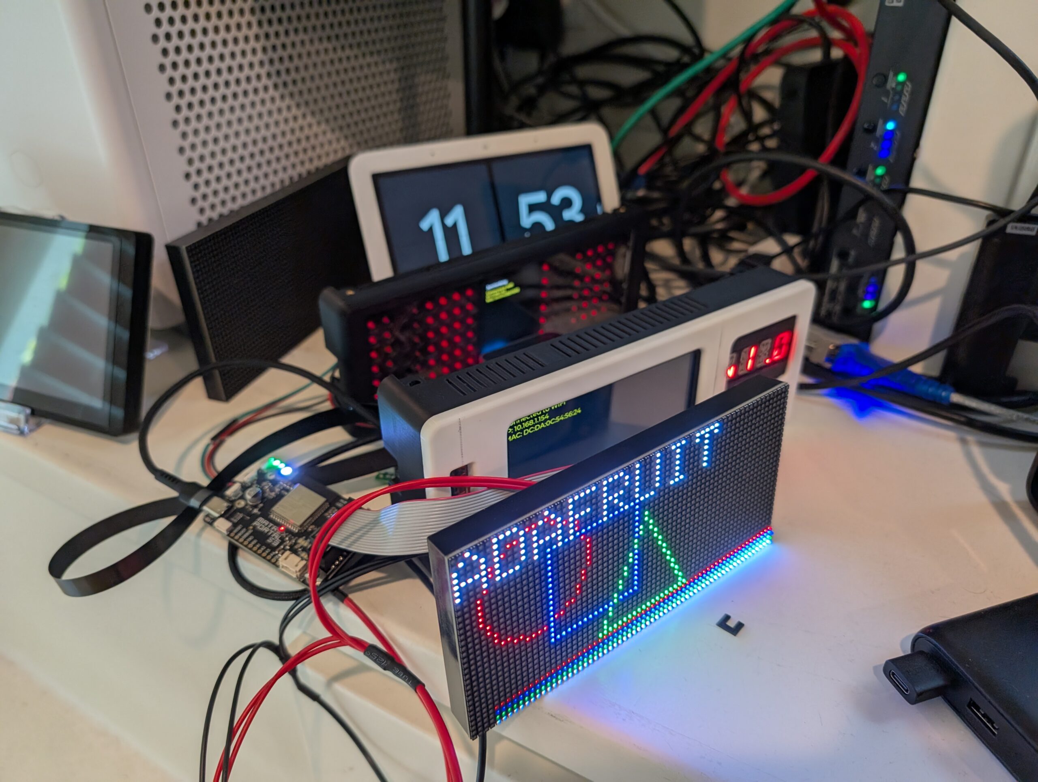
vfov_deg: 56.9
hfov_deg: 71.5
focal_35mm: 24
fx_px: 721
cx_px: 519
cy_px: 391
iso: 243
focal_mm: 6.9
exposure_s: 1/200
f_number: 1.68
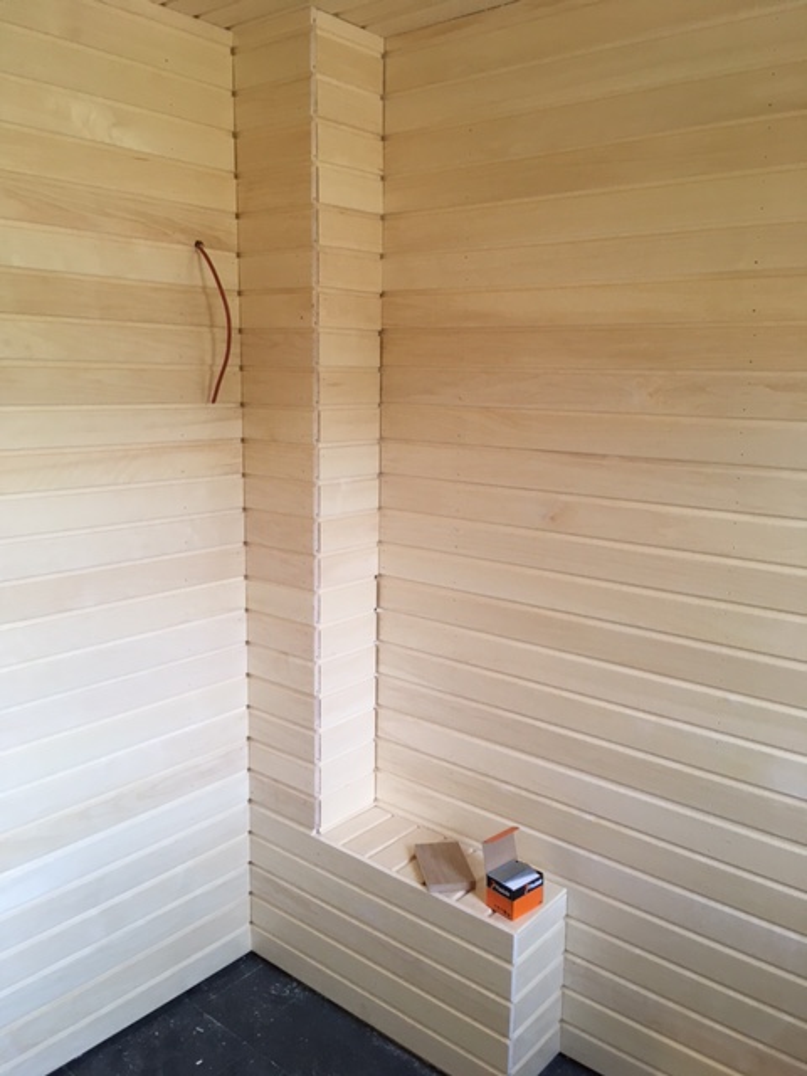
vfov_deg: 61.7
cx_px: 404
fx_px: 901
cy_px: 538
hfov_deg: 48.2
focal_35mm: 29
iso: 100
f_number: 2.2
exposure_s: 1/33
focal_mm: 4.15
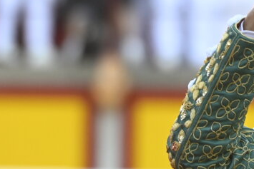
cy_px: 164
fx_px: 7644
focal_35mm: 1083
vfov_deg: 1.3
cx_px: 385
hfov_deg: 1.9
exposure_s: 1/800
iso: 1000
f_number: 4
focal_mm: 200
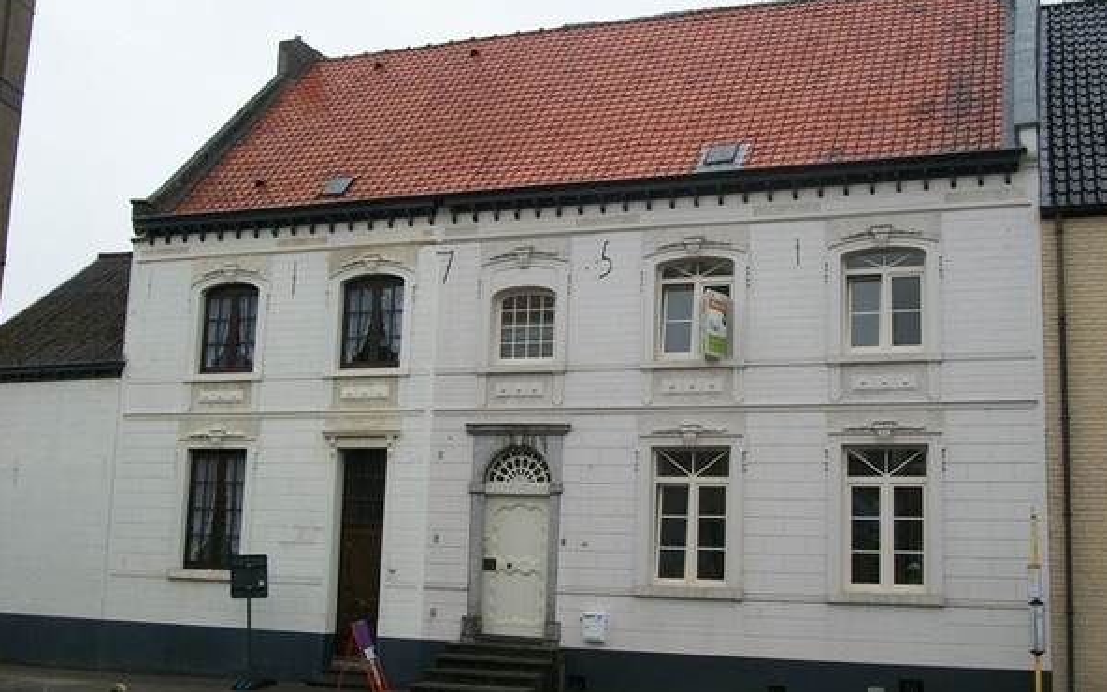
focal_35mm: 43
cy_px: 346
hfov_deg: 46.2
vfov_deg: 29.9
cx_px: 557
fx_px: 1297
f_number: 3.2
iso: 80
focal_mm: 7.1
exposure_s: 1/200
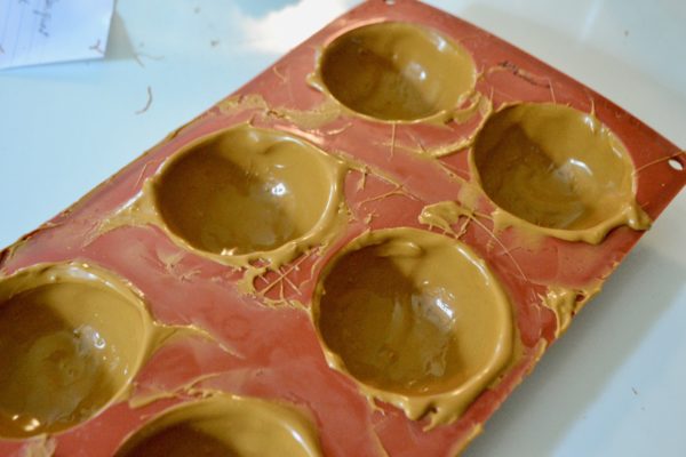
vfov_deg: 28.1
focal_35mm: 48
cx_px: 343
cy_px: 228
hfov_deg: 41.1
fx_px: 915
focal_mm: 32
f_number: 4.8
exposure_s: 1/30
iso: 3200
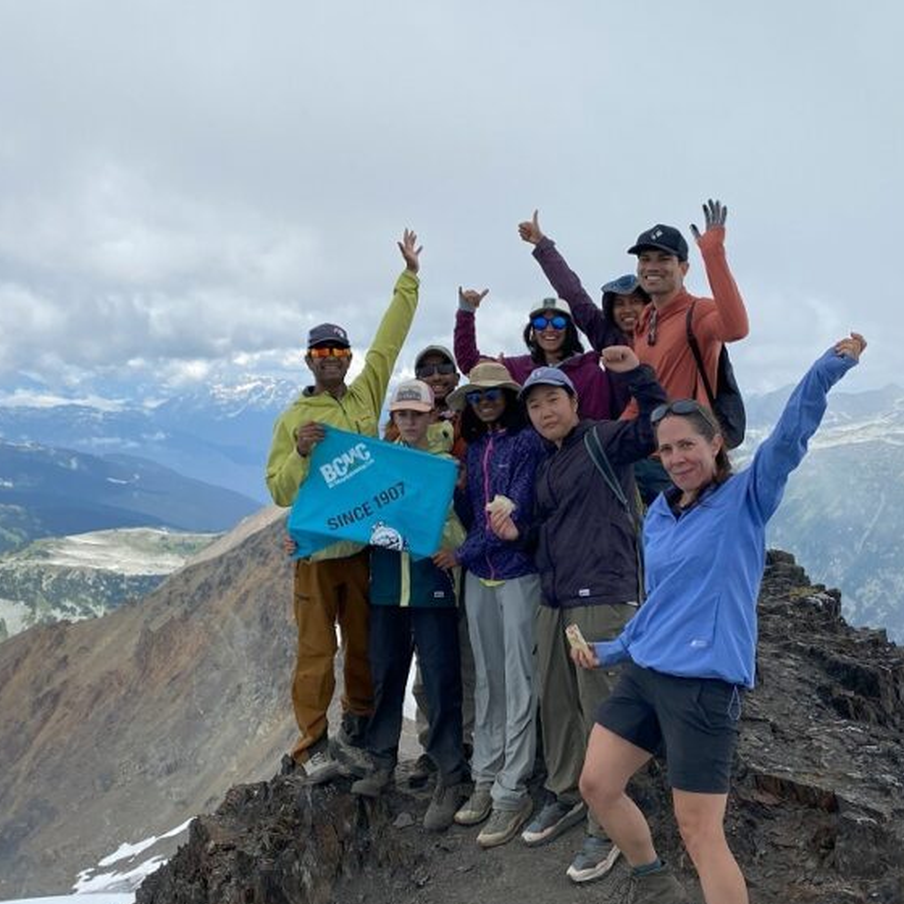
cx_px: 505
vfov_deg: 40.0
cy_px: 463
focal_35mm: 42
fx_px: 1241
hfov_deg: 40.0
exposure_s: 1/3497
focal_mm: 4.25
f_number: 1.8
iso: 32
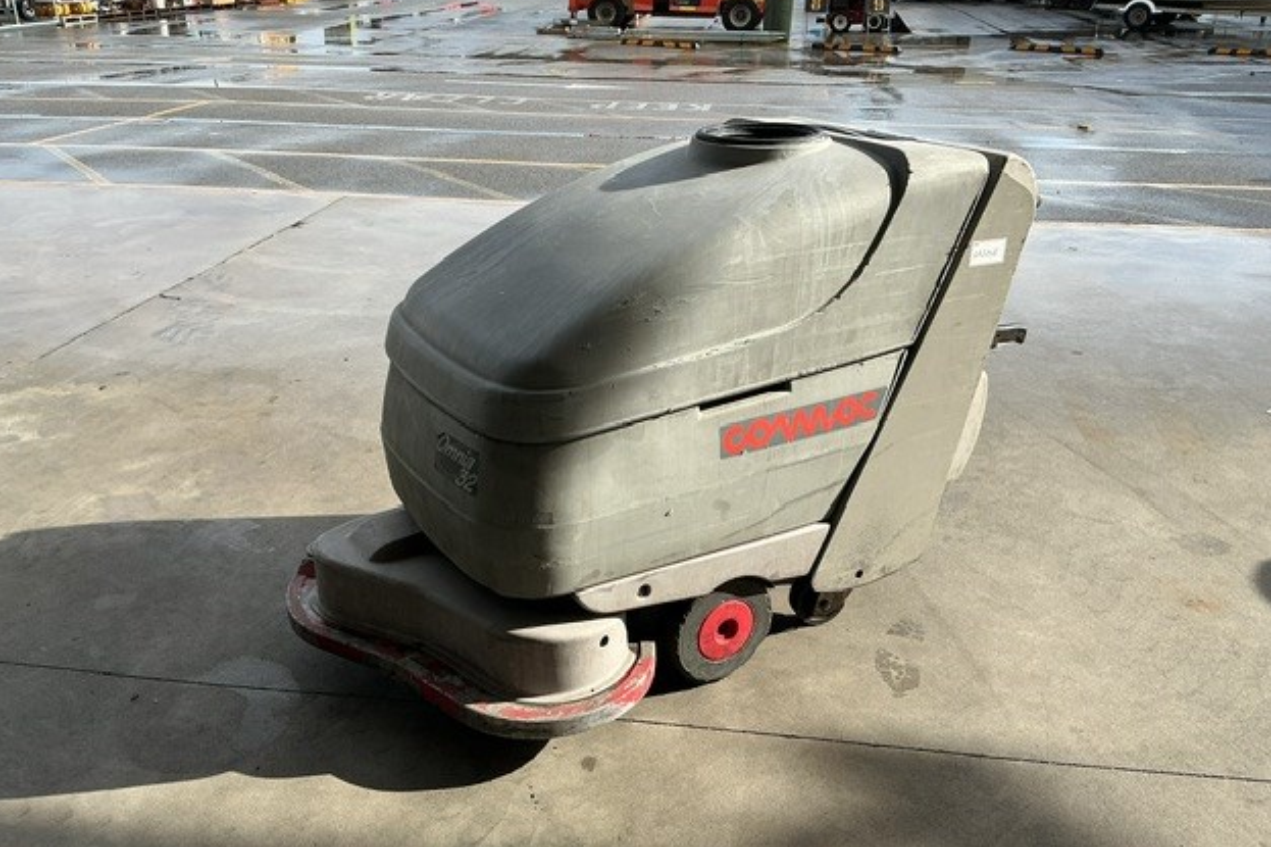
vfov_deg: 42.3
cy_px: 425
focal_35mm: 31
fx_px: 1094
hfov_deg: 60.3
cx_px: 634
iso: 25
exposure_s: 1/978
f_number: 1.8
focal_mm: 3
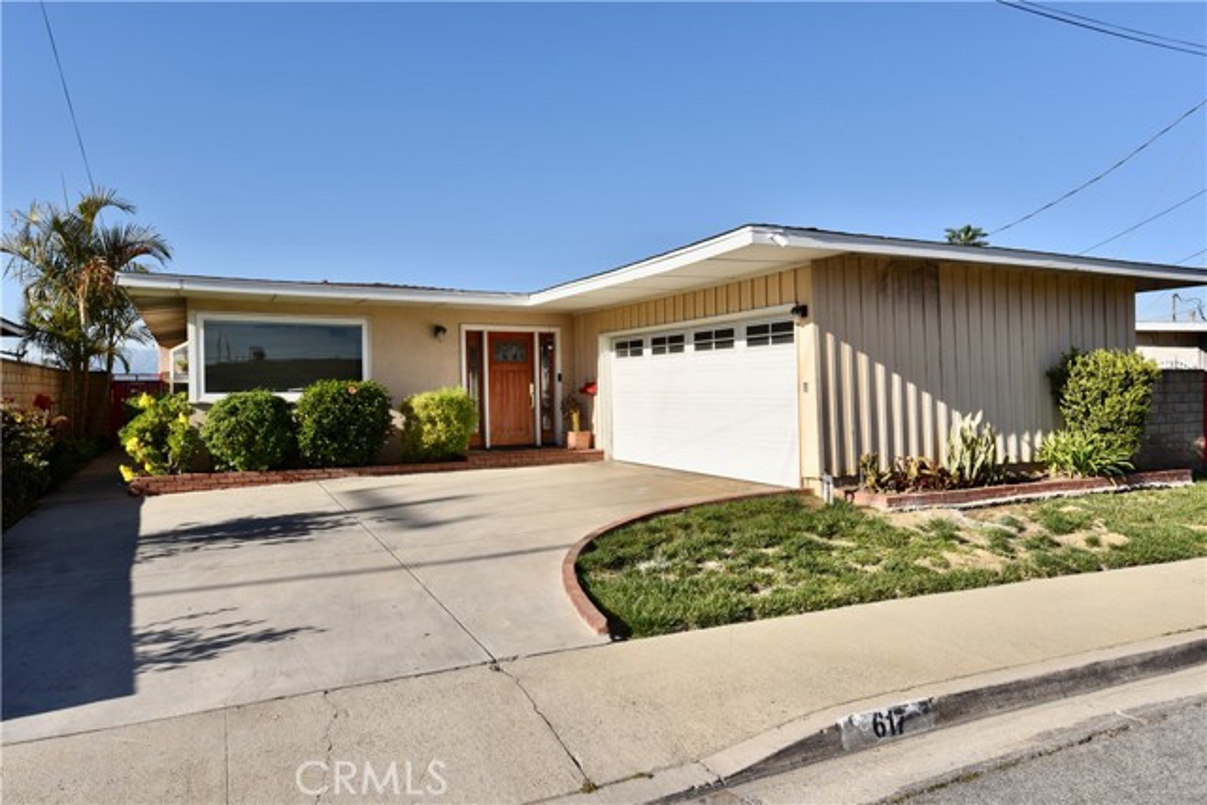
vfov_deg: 55.1
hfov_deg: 76.1
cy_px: 402
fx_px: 771
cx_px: 604
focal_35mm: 23
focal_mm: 23
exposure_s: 1/200
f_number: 13
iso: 100
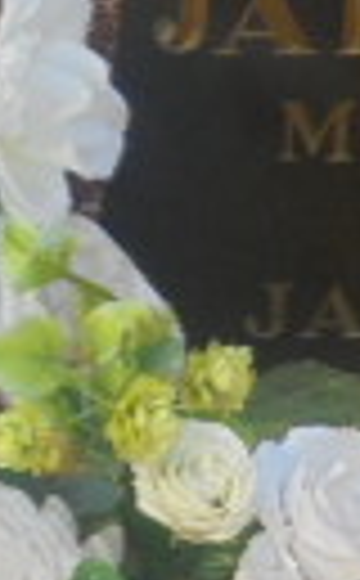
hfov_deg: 4.4
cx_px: 400
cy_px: 634
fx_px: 4657
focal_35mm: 295
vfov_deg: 7.1
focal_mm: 10.1
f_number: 5.2
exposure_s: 1/50
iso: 100
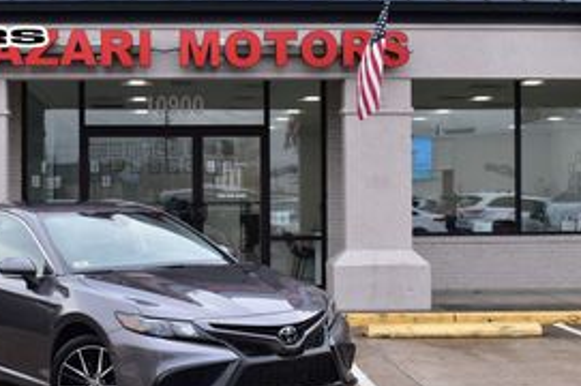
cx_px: 191
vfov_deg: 21.9
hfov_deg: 32.1
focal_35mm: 62
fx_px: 999
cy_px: 199
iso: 400
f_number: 9
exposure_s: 1/125
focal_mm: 28
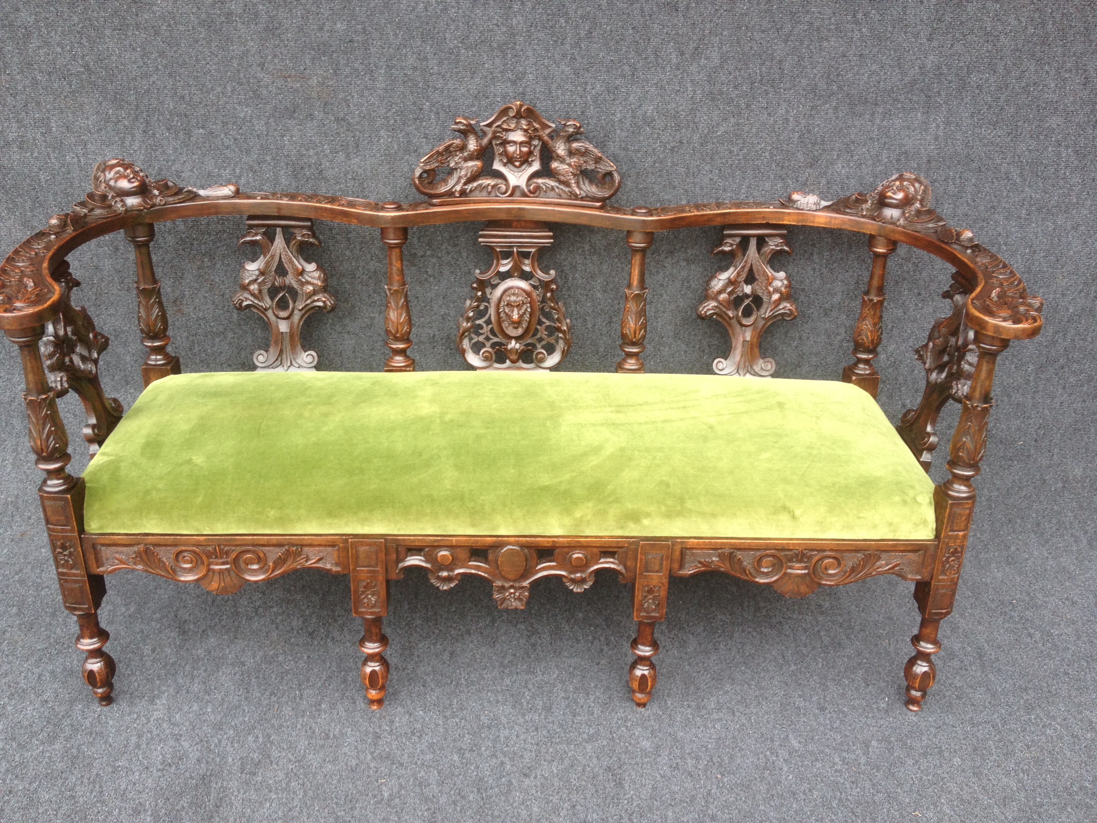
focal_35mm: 35
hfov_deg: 52.6
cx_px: 548
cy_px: 412
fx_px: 1109
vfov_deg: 40.7
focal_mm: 4.28
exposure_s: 1/120
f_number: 2.4
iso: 50
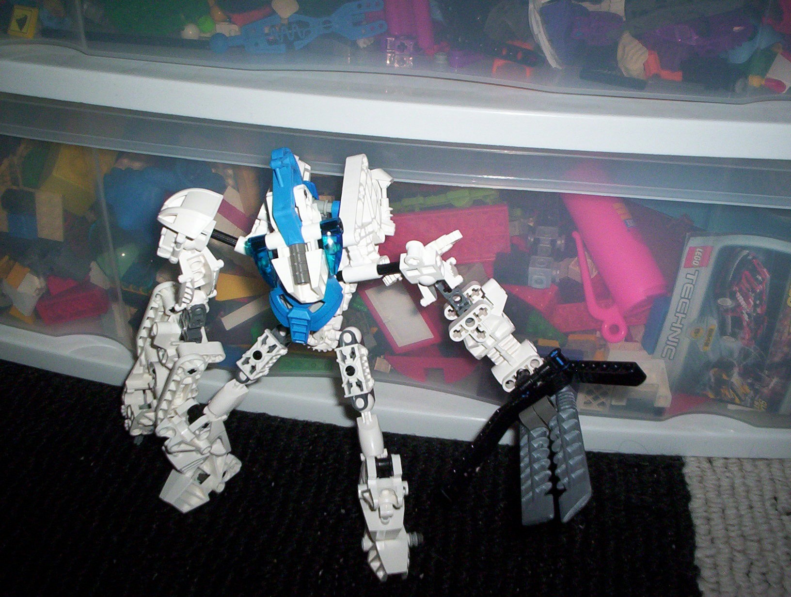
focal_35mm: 38
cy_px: 298
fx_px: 870
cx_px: 396
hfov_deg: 48.9
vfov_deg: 37.9
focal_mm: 4.99
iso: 140
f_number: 4.5
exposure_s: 1/60
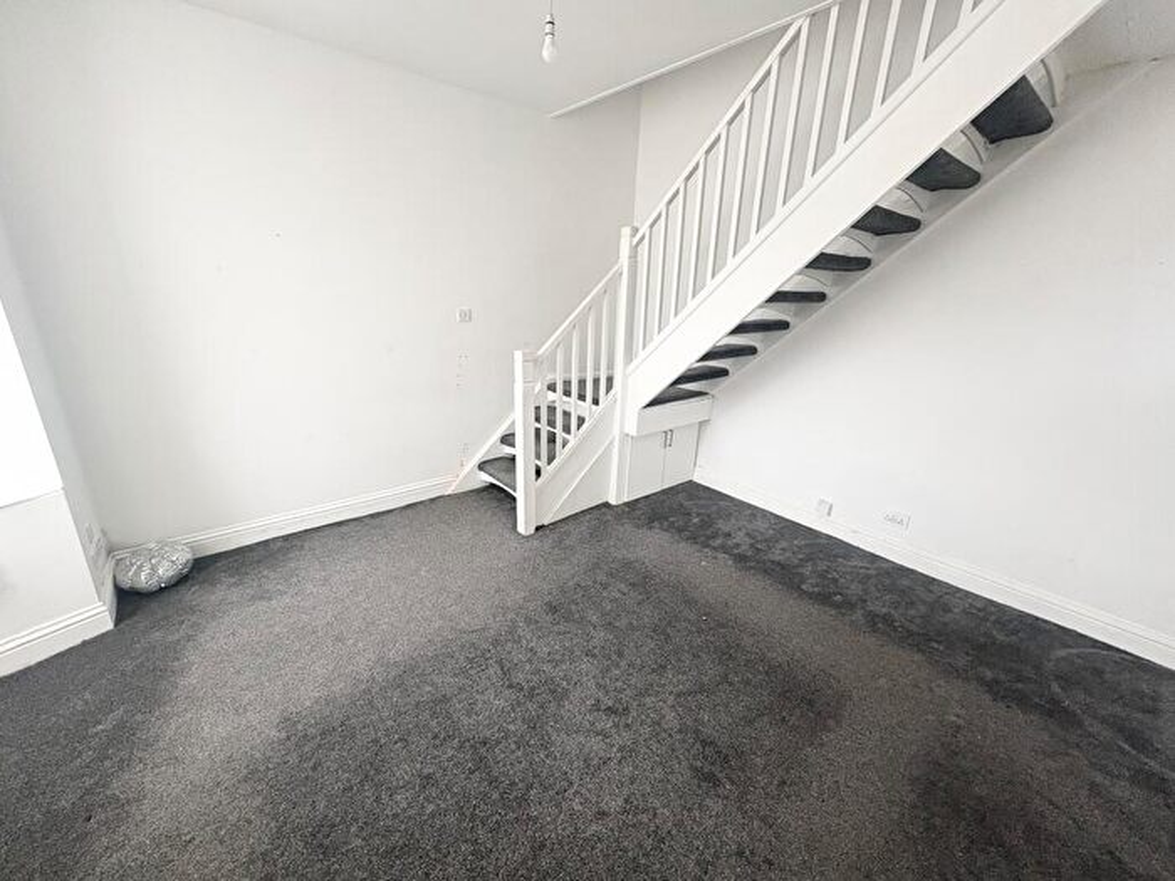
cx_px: 588
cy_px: 440
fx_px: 475
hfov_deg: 102.1
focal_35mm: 14
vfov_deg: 85.7
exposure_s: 1/85
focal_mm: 2.22
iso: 250
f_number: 2.2
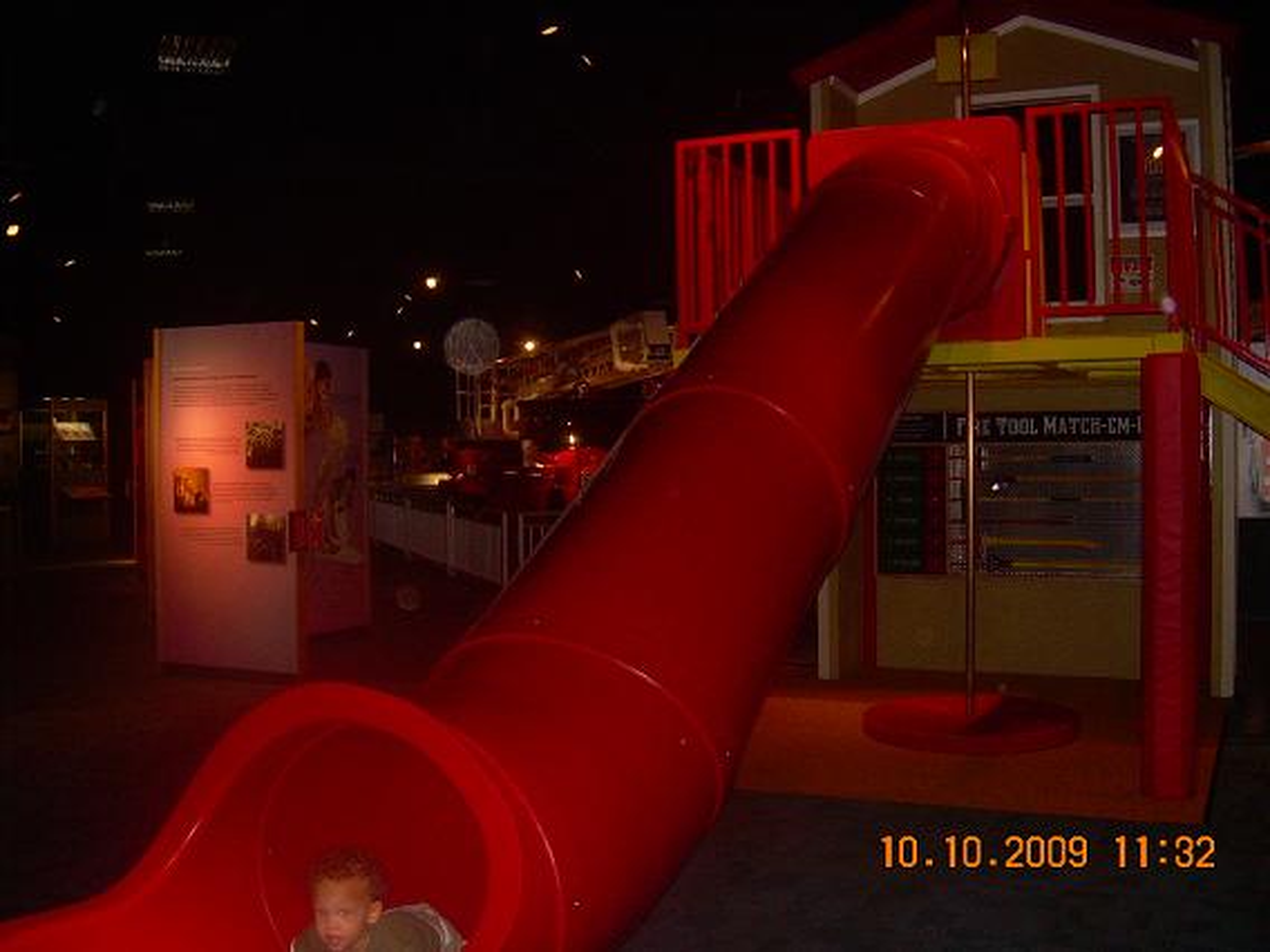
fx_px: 1394
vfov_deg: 37.7
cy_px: 476
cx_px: 635
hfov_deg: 49.0
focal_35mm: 38
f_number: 2.8
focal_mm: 6.3
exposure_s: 1/60
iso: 200
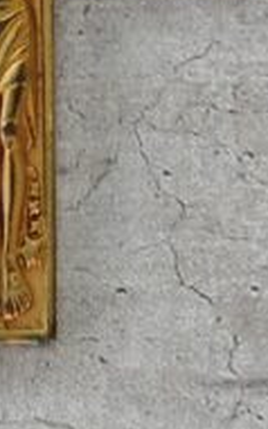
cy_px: 59
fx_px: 2415
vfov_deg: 10.1
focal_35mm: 207
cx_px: 9
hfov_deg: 6.3
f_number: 1.65
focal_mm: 6.19
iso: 500
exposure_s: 1/25
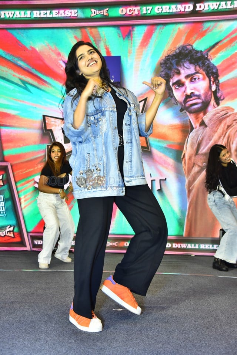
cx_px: 118
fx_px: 454
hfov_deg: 29.2
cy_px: 178
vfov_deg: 42.7
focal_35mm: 46
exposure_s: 1/125
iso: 2000
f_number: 4.5
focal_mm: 46
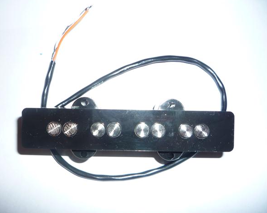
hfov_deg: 55.6
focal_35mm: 32
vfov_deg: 45.8
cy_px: 105
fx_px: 253
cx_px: 123
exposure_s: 1/30
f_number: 4
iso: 100
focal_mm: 5.2
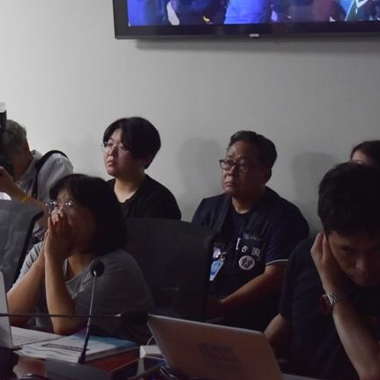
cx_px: 5
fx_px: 1317
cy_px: 107
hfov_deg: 16.1
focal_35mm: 106
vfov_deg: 16.4
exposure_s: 1/125
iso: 800
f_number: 4.5
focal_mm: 35
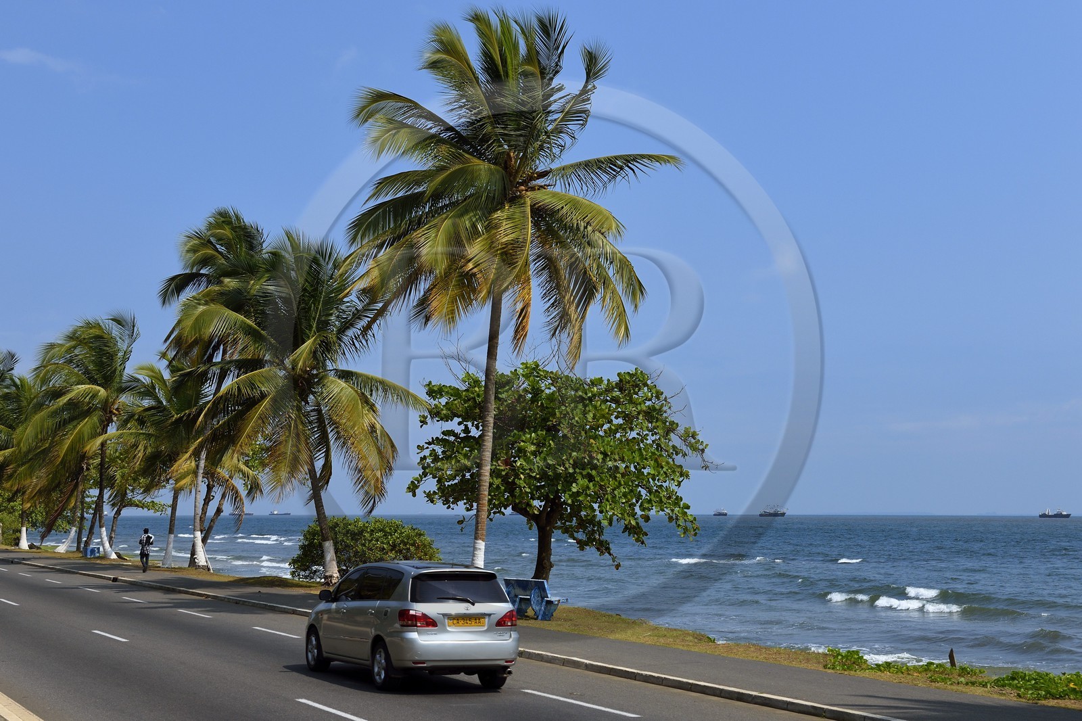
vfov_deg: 27.0
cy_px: 360
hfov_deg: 39.6
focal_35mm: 50
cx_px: 541
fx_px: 1502
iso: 400
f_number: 9
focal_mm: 50
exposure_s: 1/1000
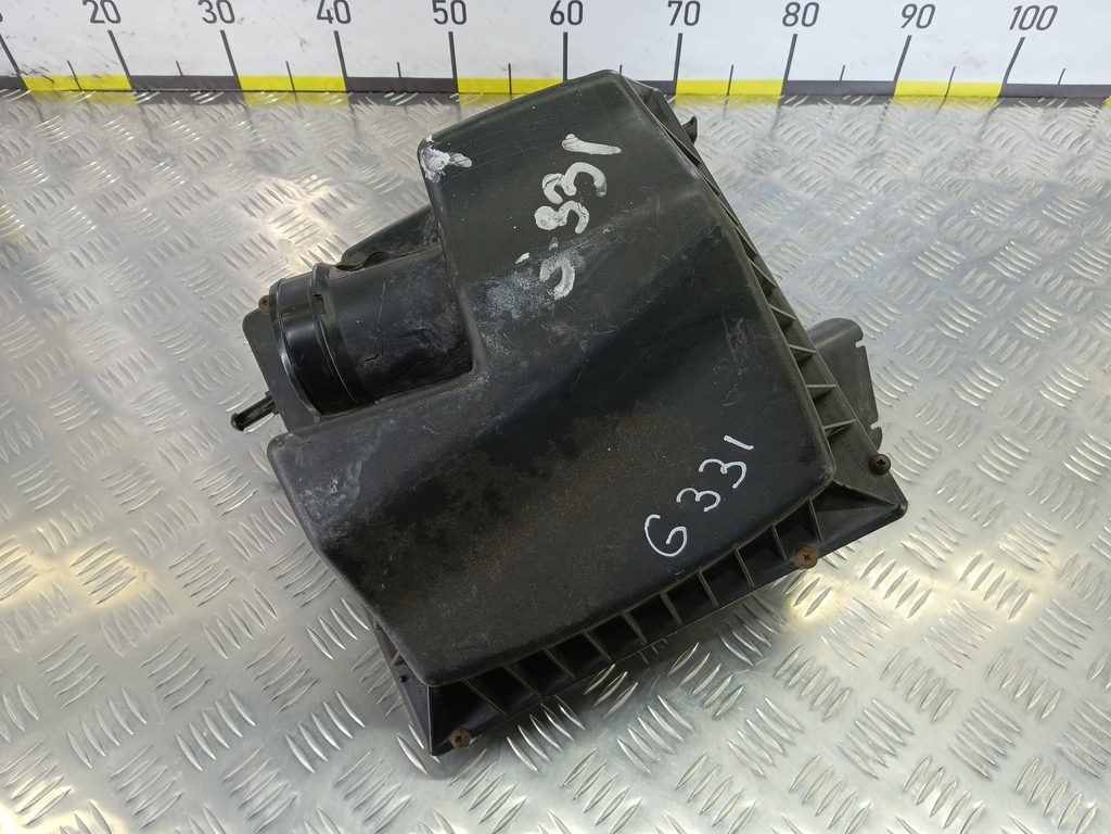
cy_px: 417
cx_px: 556
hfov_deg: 73.9
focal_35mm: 23
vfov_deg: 58.9
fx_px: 738
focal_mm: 4.11
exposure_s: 1/50
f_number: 1.6
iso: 107
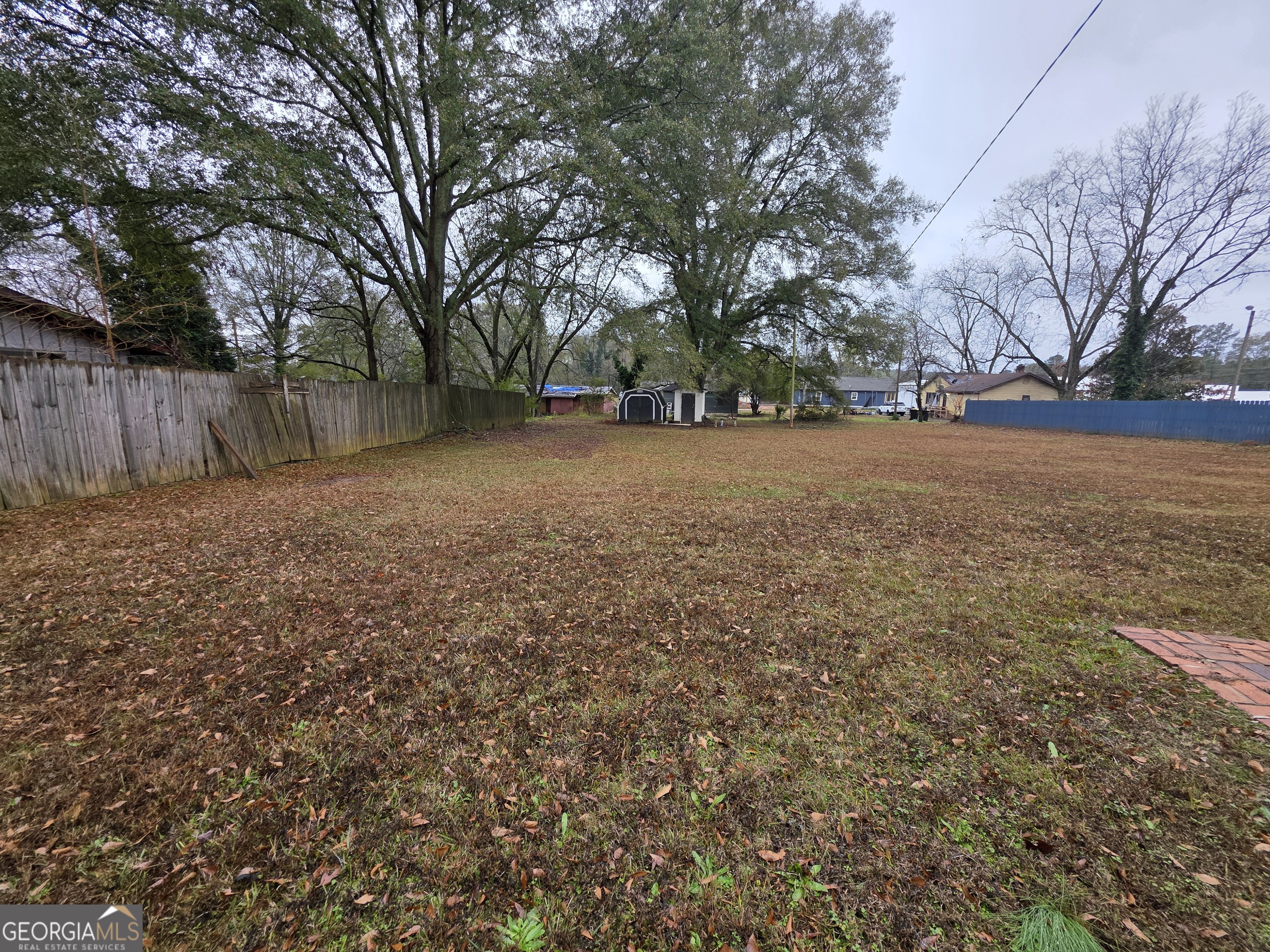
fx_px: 477
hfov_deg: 106.2
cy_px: 476
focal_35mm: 13
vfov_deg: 89.9
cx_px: 635
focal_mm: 2.2
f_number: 1.9
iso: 25
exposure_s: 1/120
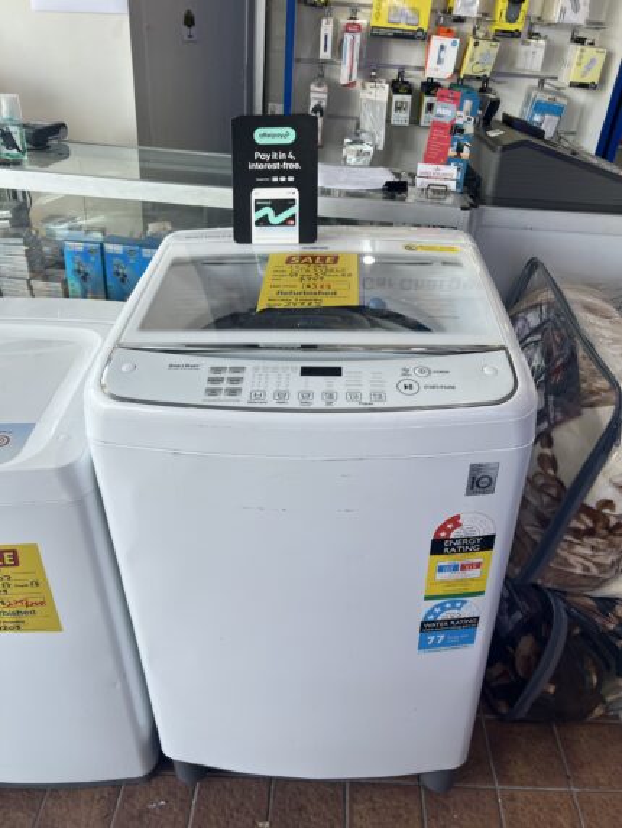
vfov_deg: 67.3
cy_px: 414
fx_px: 623
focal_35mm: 26
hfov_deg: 53.1
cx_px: 311
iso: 32
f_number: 1.5
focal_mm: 5.7
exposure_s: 1/127
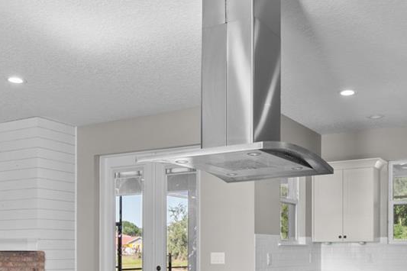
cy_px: 254
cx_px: 218
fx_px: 509
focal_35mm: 45
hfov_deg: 43.6
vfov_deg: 28.5
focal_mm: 10
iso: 100
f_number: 7.1
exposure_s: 1/1.67
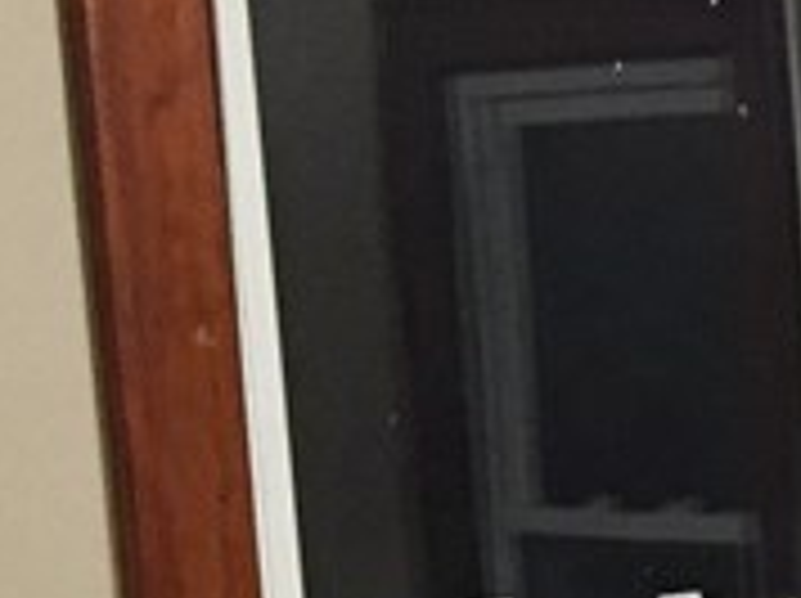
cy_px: 1138
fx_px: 3859
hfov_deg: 9.9
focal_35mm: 167
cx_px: 2142
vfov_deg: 8.5
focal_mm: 4.15
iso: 320
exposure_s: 1/30
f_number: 2.2
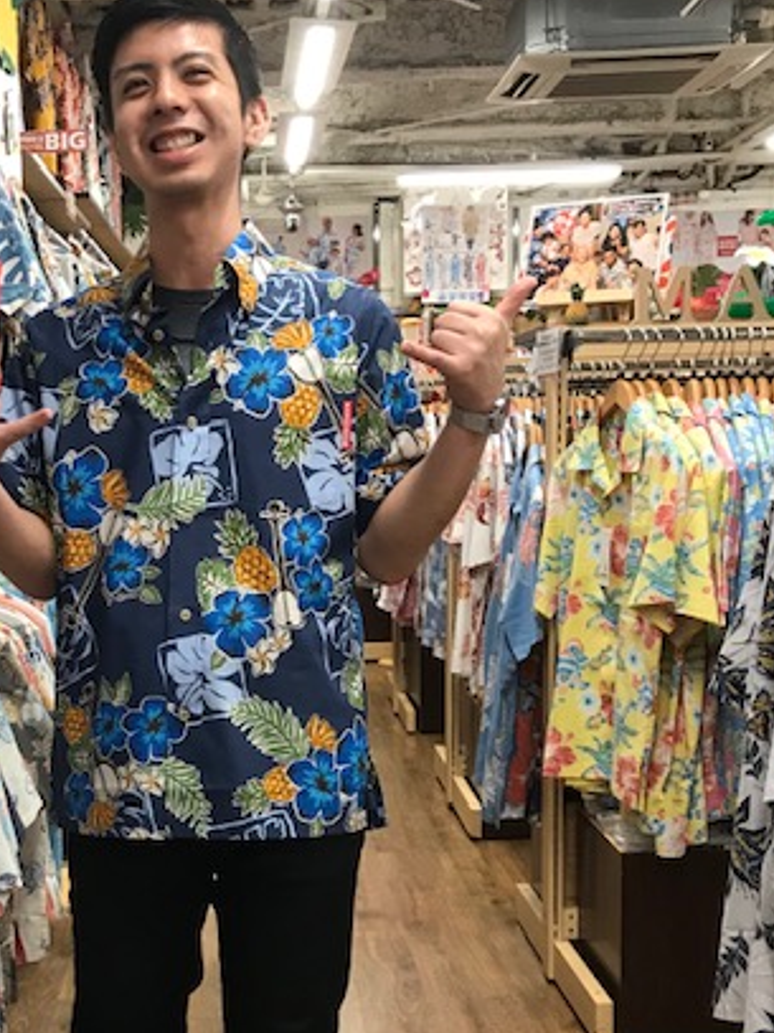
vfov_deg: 42.0
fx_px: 1312
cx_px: 206
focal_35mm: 44
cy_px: 734
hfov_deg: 32.3
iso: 32
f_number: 1.8
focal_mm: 3.99
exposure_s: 1/30
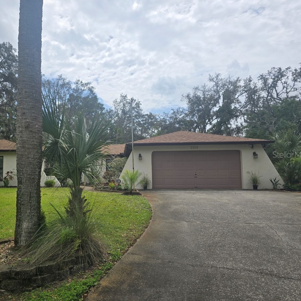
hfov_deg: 56.2
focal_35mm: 28
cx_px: 103
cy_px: 154
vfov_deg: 57.3
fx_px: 275
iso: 12
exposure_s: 1/1126
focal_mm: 6.3
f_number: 1.7
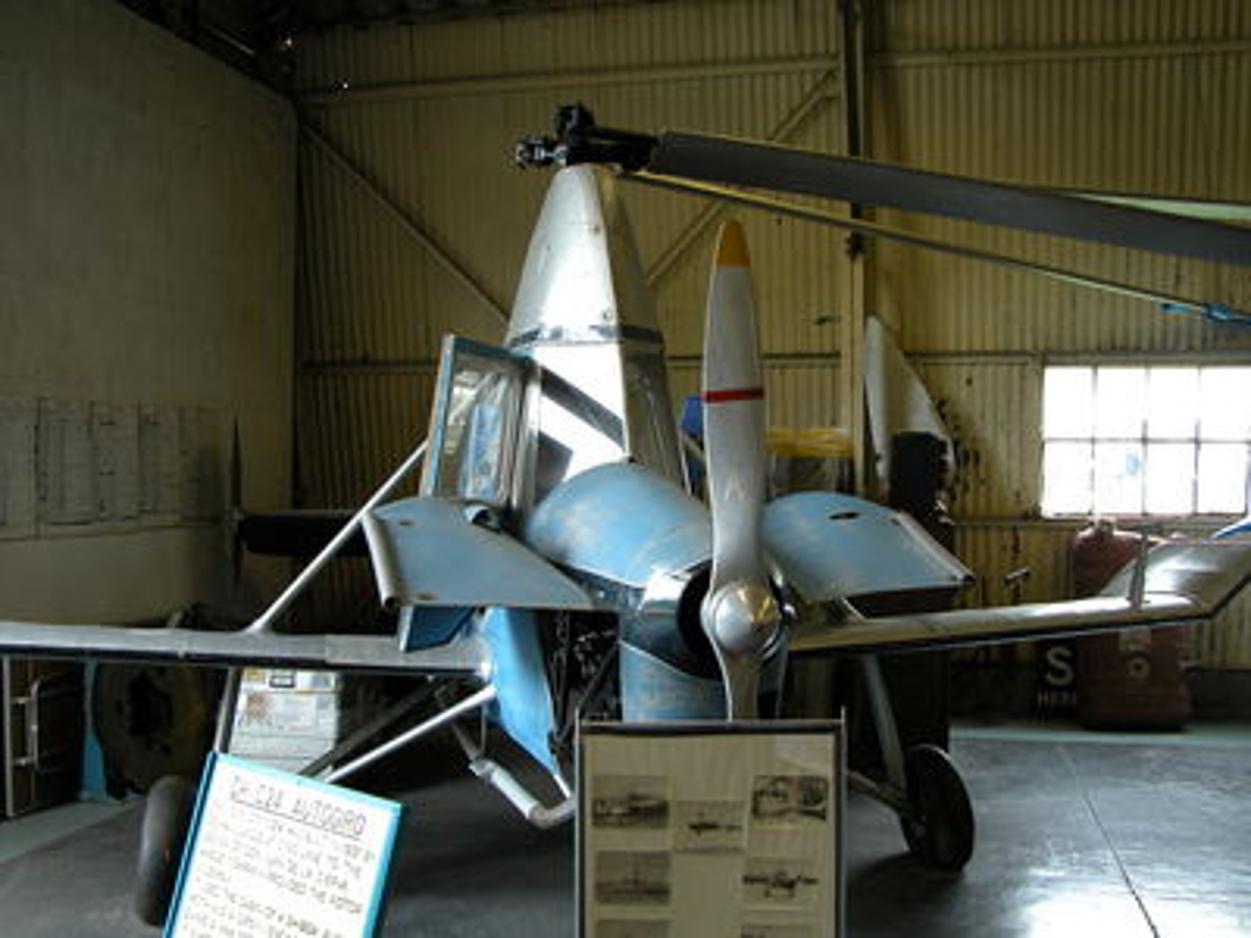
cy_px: 469
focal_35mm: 36
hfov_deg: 51.4
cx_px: 626
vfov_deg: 39.7
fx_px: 1301
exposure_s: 1/36.9
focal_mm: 9.2
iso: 100
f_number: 2.8
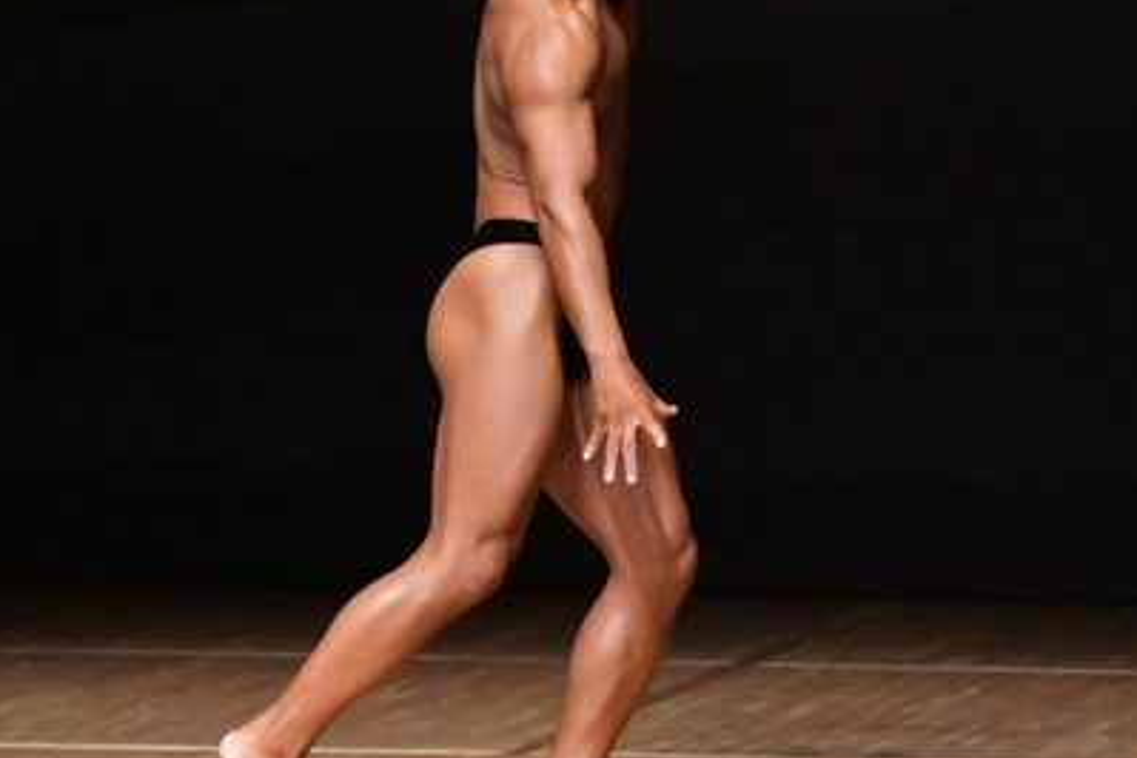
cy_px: 202
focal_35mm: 466
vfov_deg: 3.0
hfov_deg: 4.4
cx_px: 503
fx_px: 14717
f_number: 5.6
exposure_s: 1/400
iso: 12800
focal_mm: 160
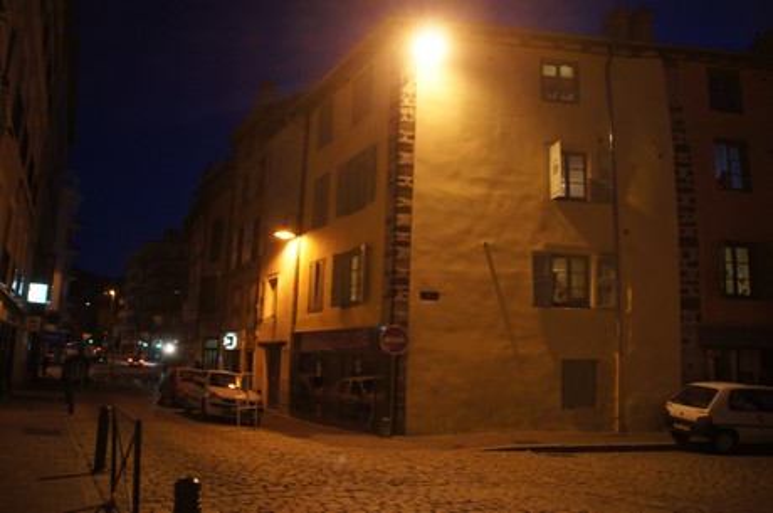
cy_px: 256
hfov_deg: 67.5
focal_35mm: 27
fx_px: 579
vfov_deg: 47.8
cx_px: 386
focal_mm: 18
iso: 1000
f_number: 3.5
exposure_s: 1/30
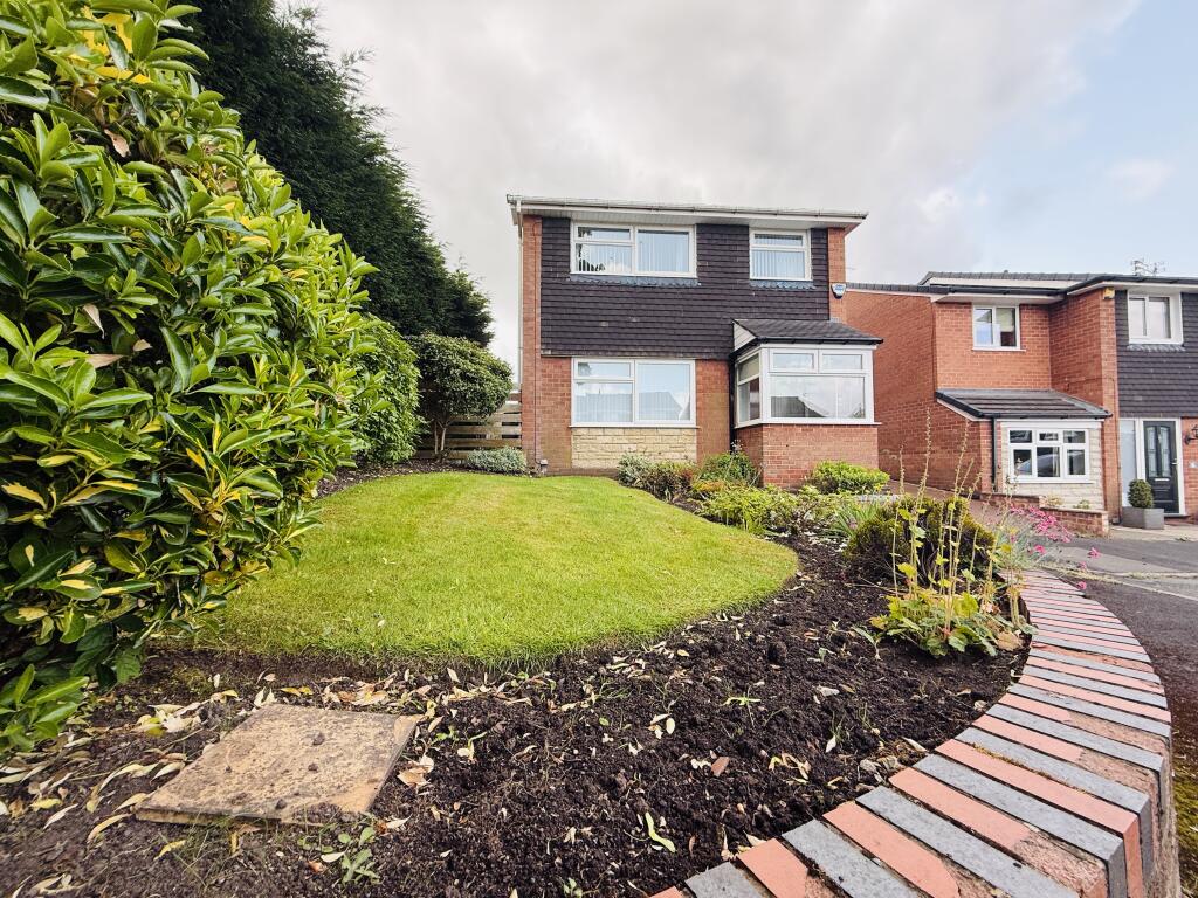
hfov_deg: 102.1
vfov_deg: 85.7
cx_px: 599
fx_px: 485
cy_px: 449
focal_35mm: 14
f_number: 2.2
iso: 64
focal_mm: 2.22
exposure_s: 1/408
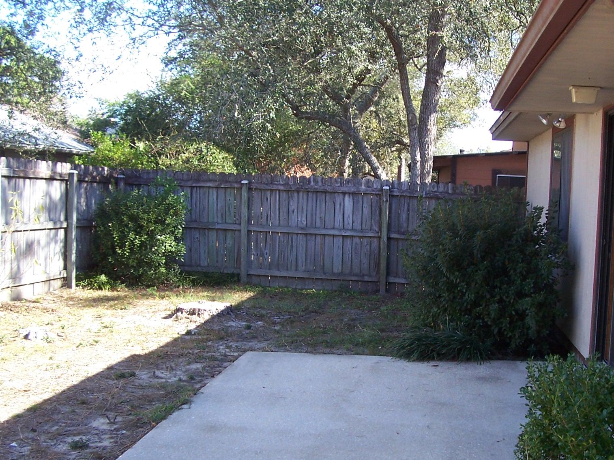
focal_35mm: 46
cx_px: 383
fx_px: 816
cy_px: 279
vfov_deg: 31.4
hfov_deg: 41.0
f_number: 2.7
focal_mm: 5.6
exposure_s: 1/180
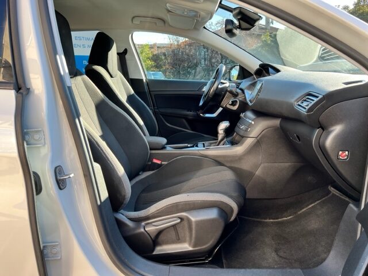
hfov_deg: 67.3
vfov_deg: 53.1
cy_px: 138
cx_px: 184
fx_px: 276
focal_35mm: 26
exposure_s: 1/282
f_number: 1.5
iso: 40
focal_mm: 5.7
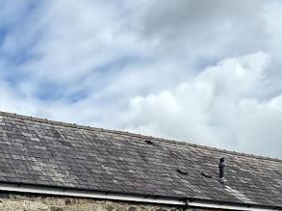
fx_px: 399
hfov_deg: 37.4
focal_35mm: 49
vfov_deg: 26.5
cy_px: 251
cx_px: 53
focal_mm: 2.22
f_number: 2.2
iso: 50
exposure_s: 1/1464
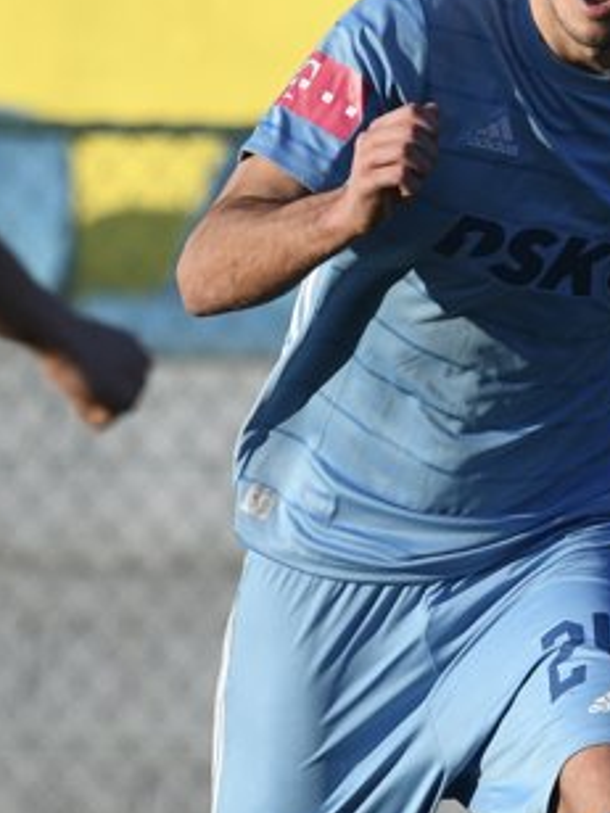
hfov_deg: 0.7
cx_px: 459
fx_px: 52842
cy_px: 548
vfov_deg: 0.9
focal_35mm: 2249
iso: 800
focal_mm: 400
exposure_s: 1/6400
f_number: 4
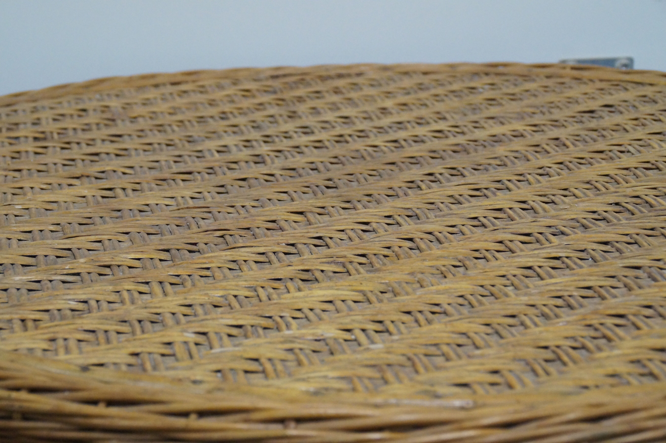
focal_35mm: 112
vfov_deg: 12.2
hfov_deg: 18.2
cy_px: 222
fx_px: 2080
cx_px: 333
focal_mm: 75
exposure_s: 1/50
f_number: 8
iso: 3200
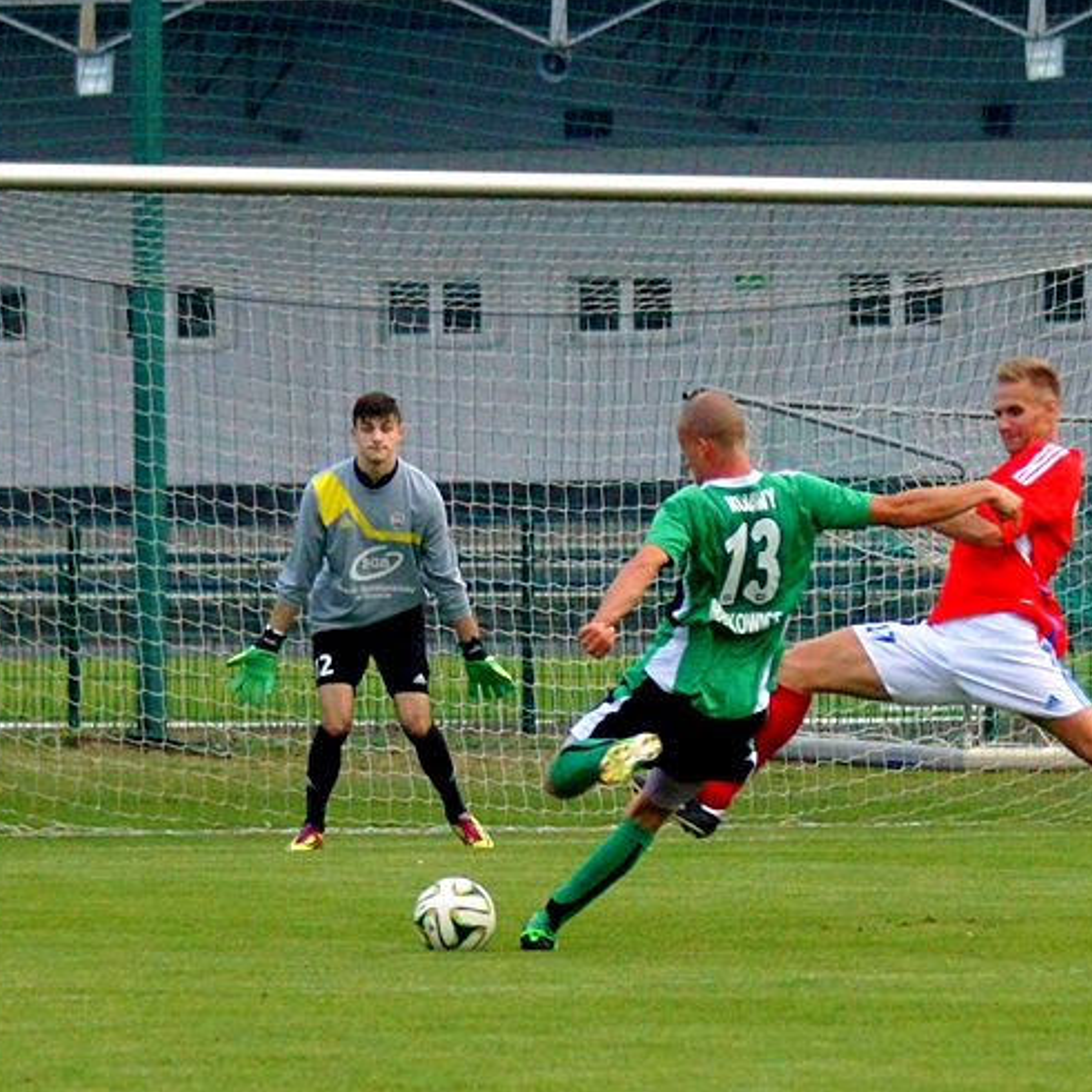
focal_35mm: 287
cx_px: 592
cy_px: 479
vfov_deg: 6.1
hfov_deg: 6.1
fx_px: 10243
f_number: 5
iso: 1600
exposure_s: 1/1000
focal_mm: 130
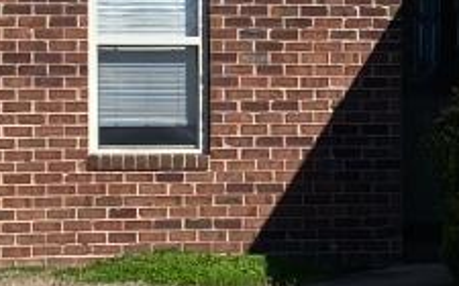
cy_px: 164
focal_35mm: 184
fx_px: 2299
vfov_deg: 7.1
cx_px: 363
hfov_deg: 11.4
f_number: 1.8
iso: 32
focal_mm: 4.25
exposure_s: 1/3846
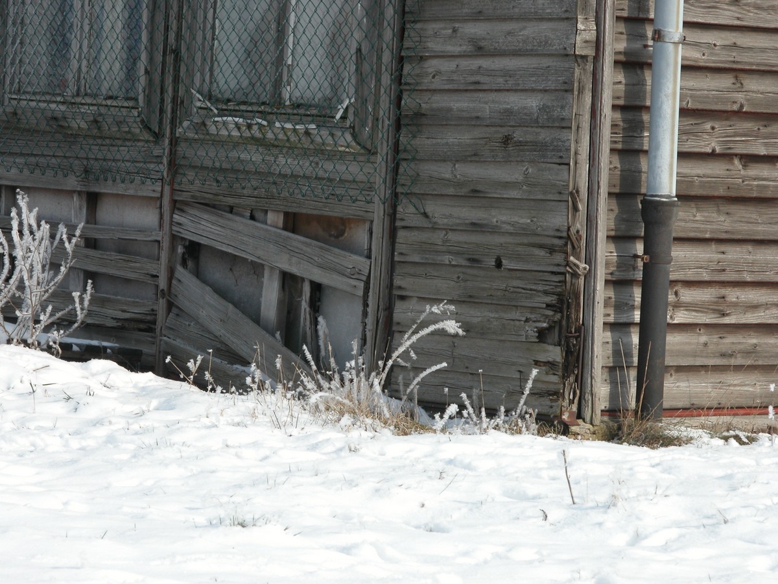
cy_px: 292
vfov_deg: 9.2
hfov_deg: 12.3
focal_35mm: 161
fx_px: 3619
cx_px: 389
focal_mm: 41.1
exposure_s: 1/314
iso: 100
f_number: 6.2
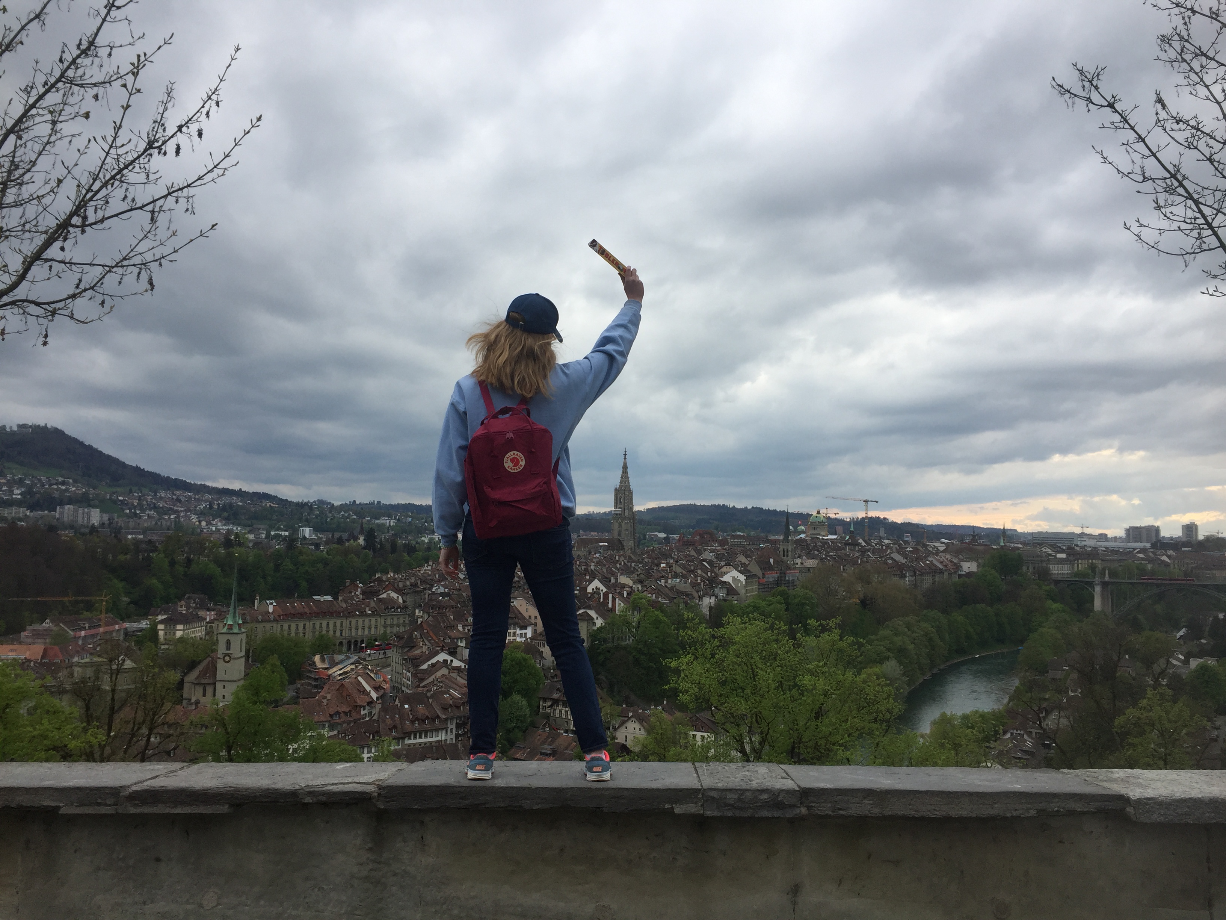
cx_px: 613
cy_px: 460
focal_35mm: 29
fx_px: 1027
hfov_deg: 61.7
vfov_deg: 48.2
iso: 32
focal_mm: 4.15
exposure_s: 1/898
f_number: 2.2
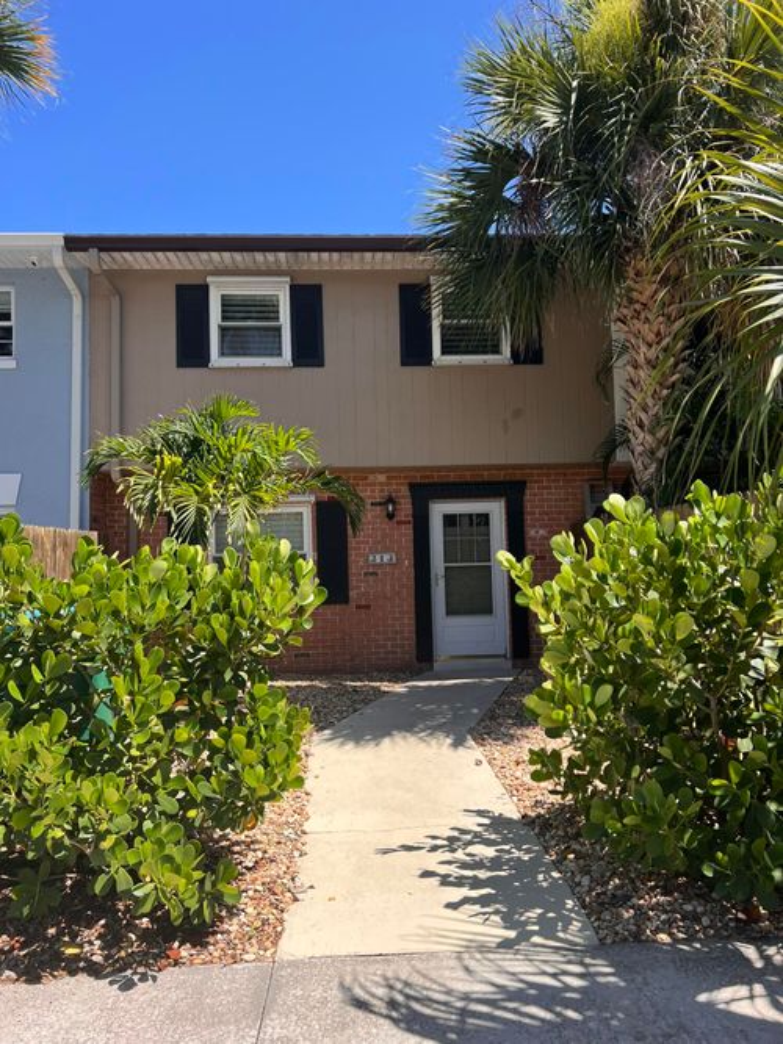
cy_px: 522
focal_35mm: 26
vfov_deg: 67.3
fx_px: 784
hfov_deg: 53.0
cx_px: 392
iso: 50
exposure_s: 1/2353
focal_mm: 5.7
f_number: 1.5
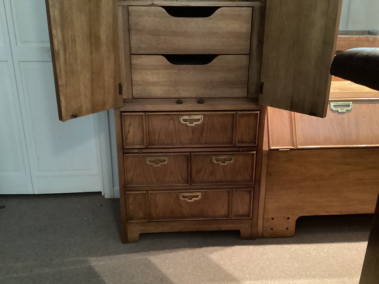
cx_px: 190
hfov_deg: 58.3
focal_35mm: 31
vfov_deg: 45.4
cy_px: 142
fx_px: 339
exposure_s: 1/17
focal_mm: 3.3
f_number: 2.4
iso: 640
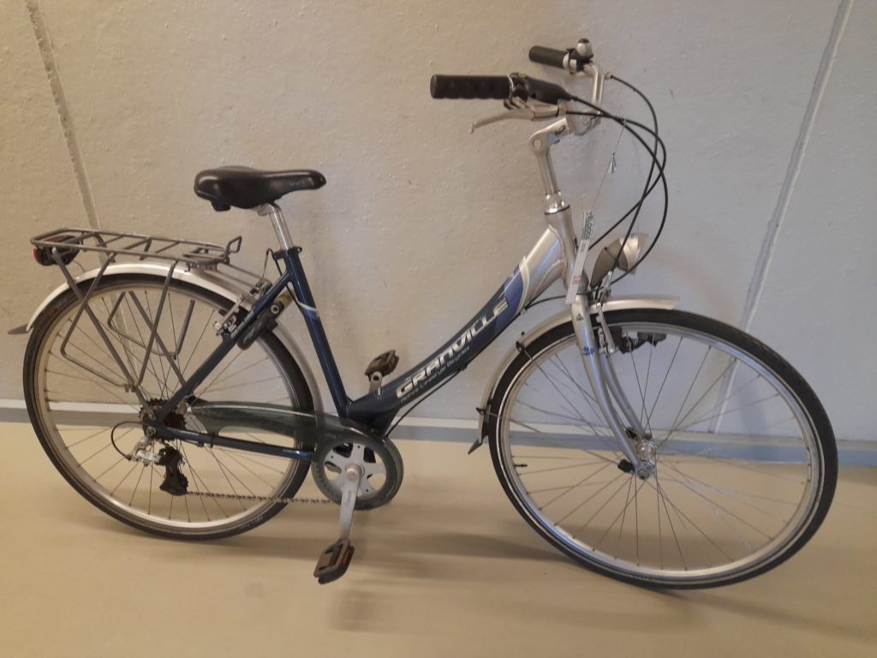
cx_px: 438
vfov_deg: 54.9
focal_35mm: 25
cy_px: 329
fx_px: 633
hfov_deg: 69.4
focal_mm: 4.6
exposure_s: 1/50
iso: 250
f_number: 2
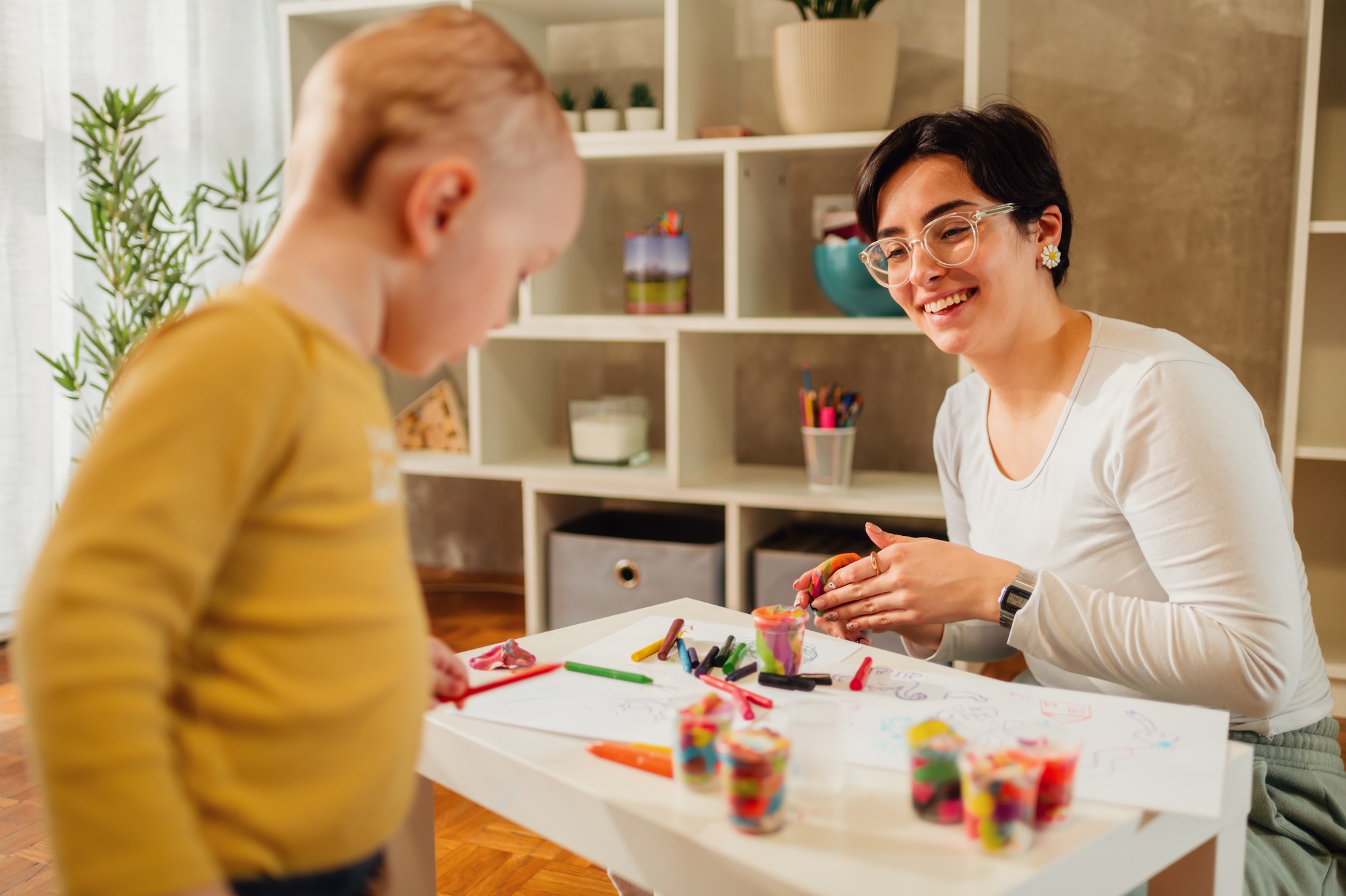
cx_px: 673
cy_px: 448
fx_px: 1308
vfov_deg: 37.8
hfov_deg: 54.5
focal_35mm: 35
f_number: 1.8
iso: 320
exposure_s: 1/125
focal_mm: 35
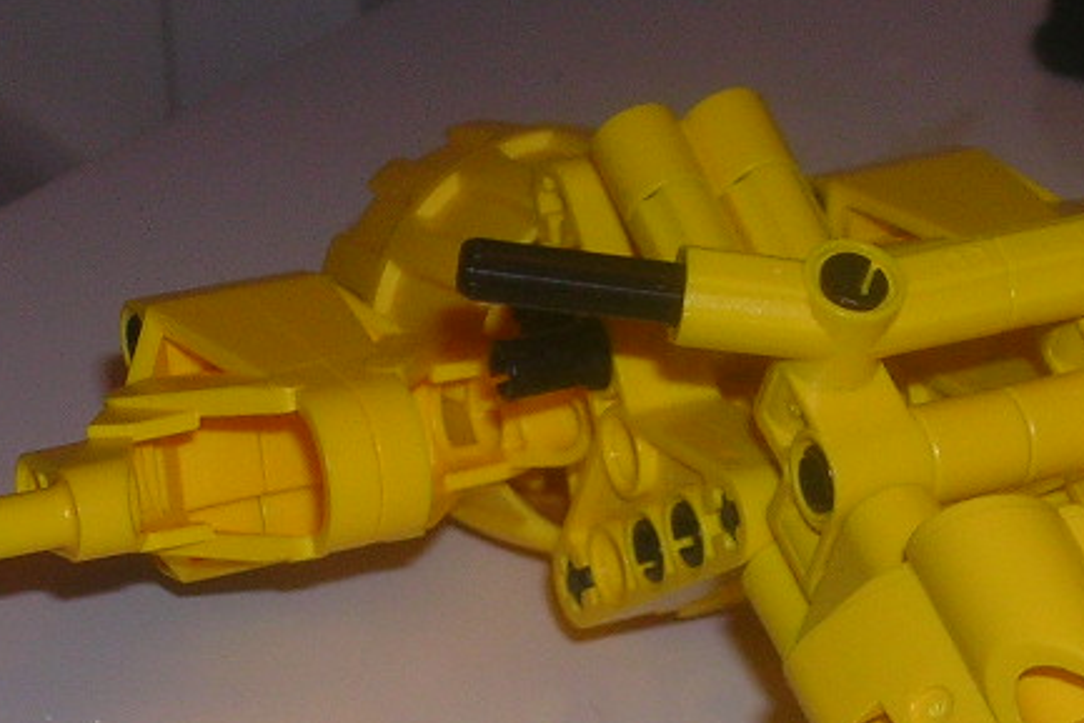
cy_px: 540
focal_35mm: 155
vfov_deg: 8.8
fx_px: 4669
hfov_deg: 13.2
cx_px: 761
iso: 50
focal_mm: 9.6
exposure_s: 1/60.1
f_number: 3.5
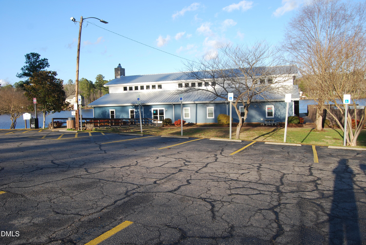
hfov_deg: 67.3
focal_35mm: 27
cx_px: 183
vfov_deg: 48.0
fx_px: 275
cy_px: 122
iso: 100
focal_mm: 18
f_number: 6.3
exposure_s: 1/160
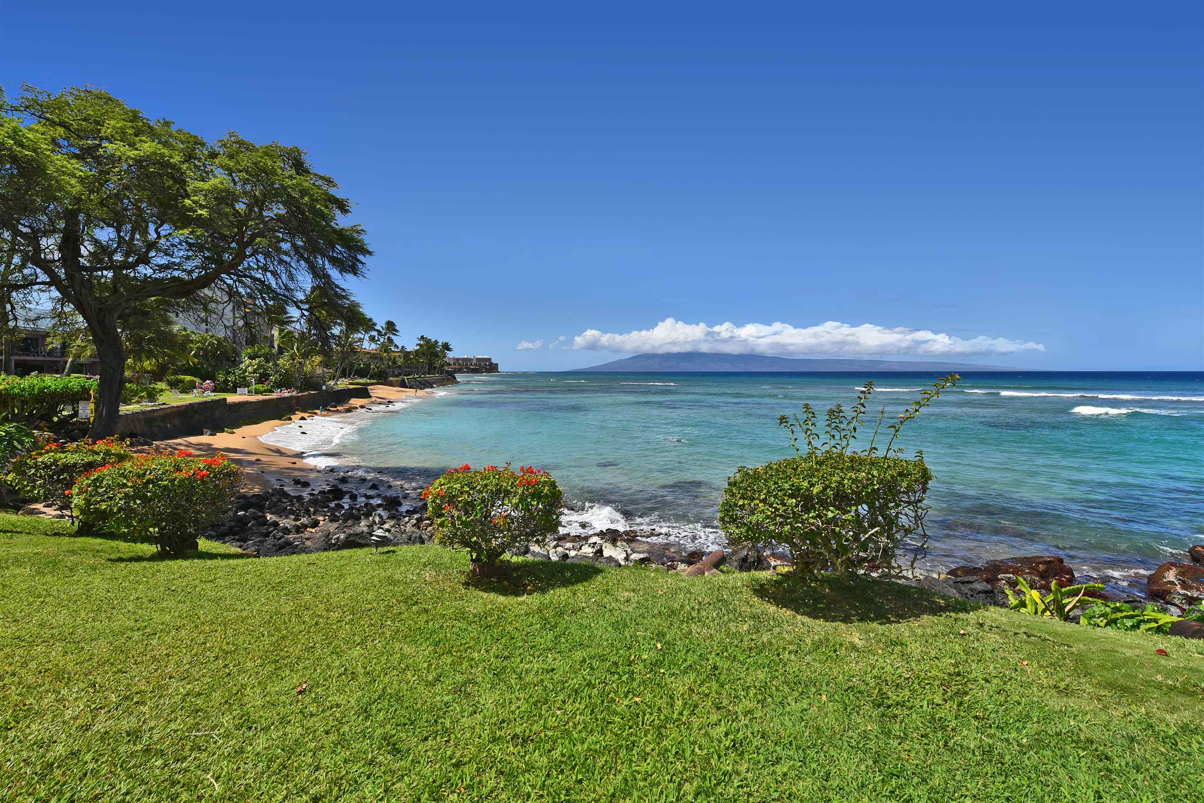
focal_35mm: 15
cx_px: 602
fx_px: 502
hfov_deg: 100.4
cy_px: 402
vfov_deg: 77.4
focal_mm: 15
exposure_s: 1/200
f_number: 14
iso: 100
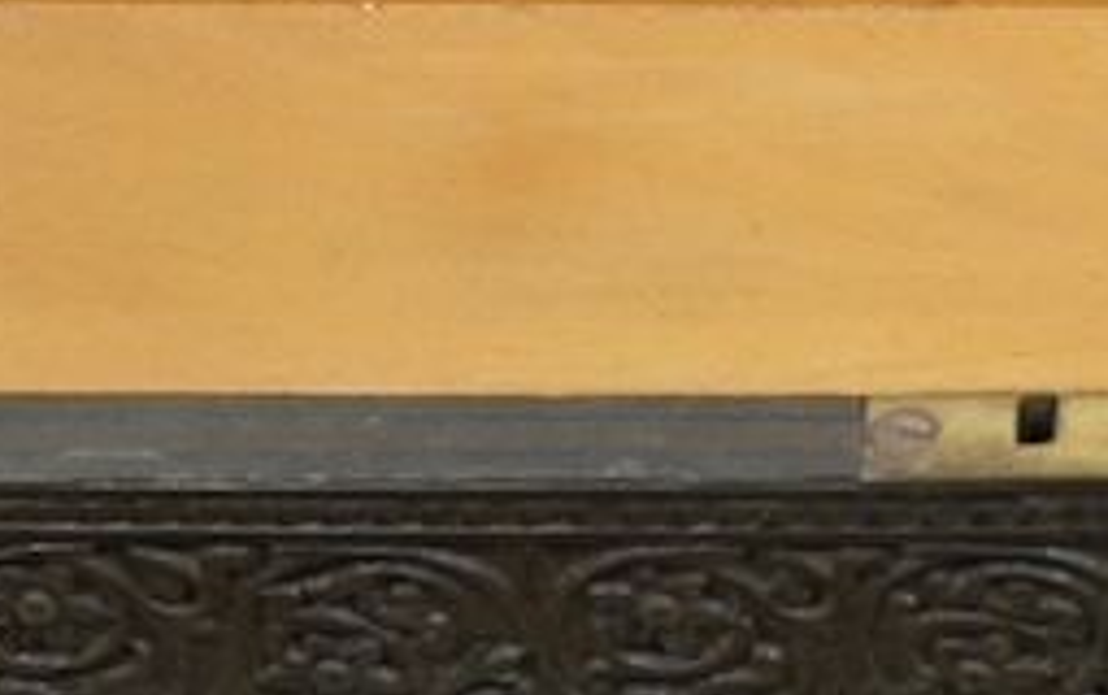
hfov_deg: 10.2
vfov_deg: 6.4
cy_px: -486
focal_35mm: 202
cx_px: 1301
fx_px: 6106
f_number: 7.1
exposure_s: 1/160
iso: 2500
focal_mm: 30
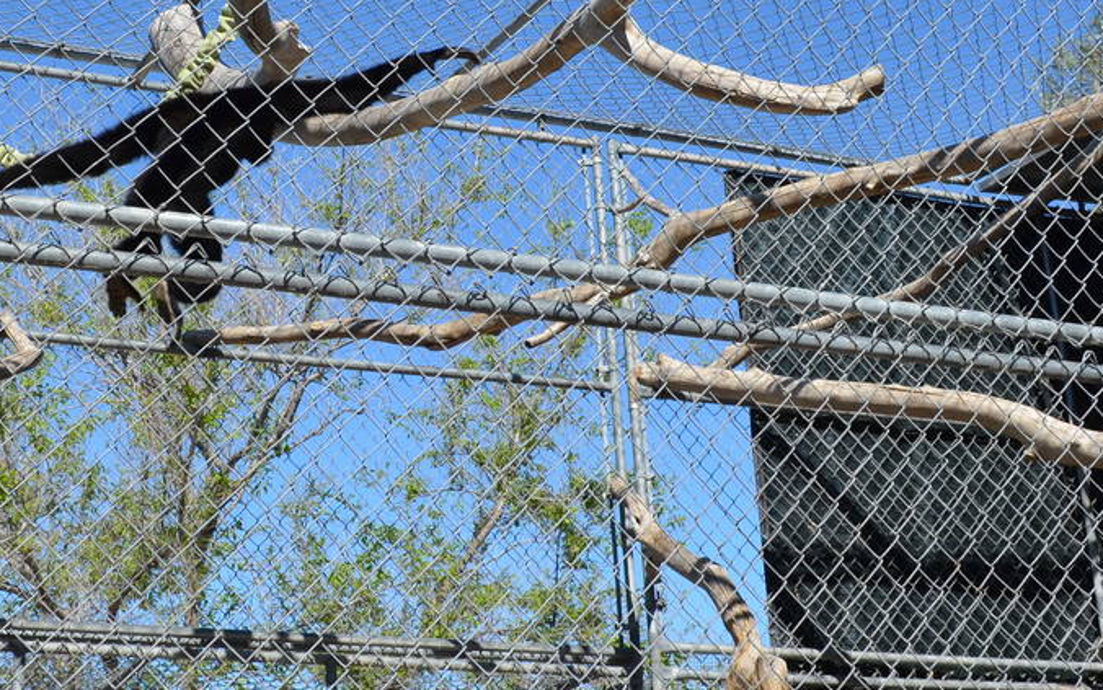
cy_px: 354
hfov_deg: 31.0
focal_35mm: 65
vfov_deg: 20.0
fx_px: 1955
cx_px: 277
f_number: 8
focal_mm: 18
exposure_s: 1/500
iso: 200
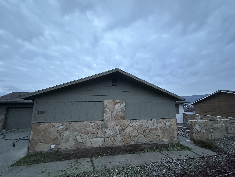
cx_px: 118
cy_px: 87
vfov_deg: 78.1
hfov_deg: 94.5
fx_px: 109
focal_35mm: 16
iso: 320
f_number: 2.2
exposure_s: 1/96
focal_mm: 2.22
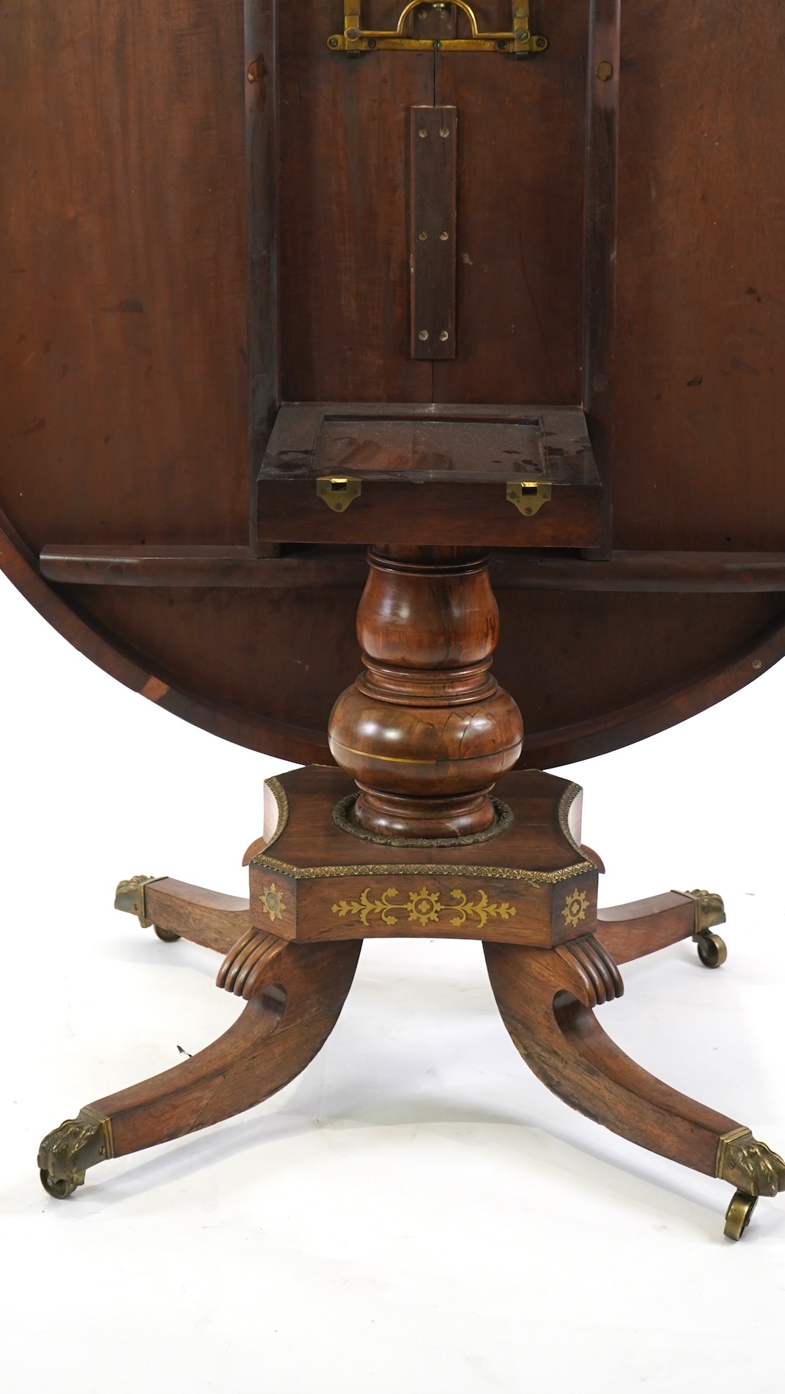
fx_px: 2626
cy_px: 448
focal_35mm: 71
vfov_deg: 29.5
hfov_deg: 17.0
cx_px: 428
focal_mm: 43
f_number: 5.6
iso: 800
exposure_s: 1/80
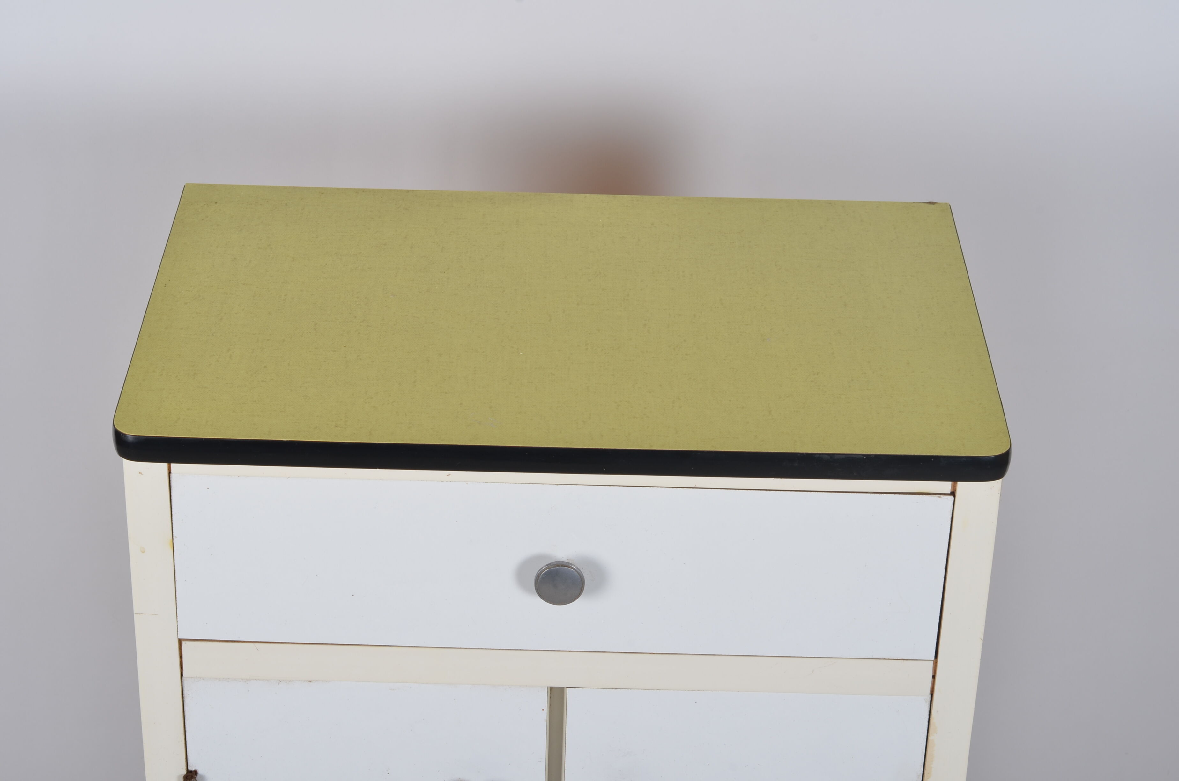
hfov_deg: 27.0
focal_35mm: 75
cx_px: 590
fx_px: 2451
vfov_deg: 18.1
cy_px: 390
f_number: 14
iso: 100
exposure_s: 1/125
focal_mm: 50
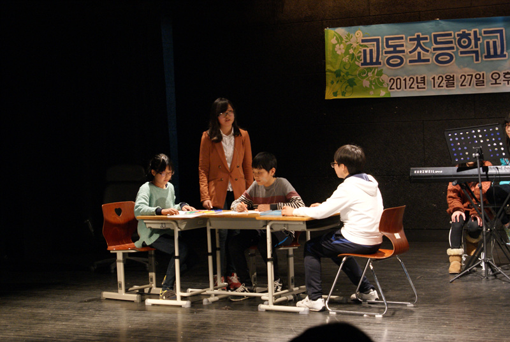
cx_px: 255
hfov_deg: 24.6
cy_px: 171
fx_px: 1170
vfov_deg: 16.6
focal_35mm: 82
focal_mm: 55
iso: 800
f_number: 5.6
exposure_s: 1/15
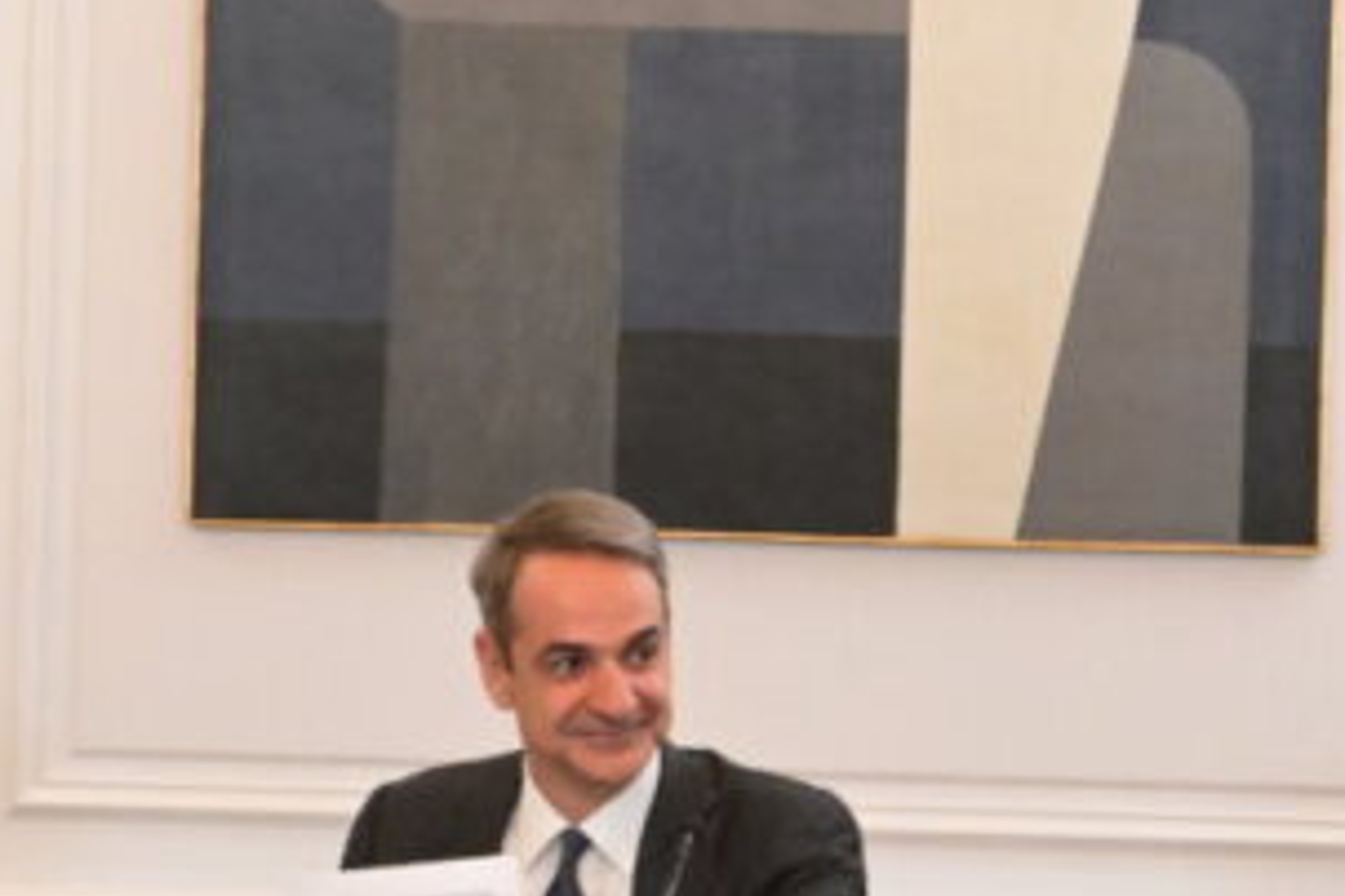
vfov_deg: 4.6
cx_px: 550
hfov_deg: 6.9
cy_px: 838
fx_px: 11095
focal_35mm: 297
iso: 8000
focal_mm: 75
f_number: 6.3
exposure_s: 1/400
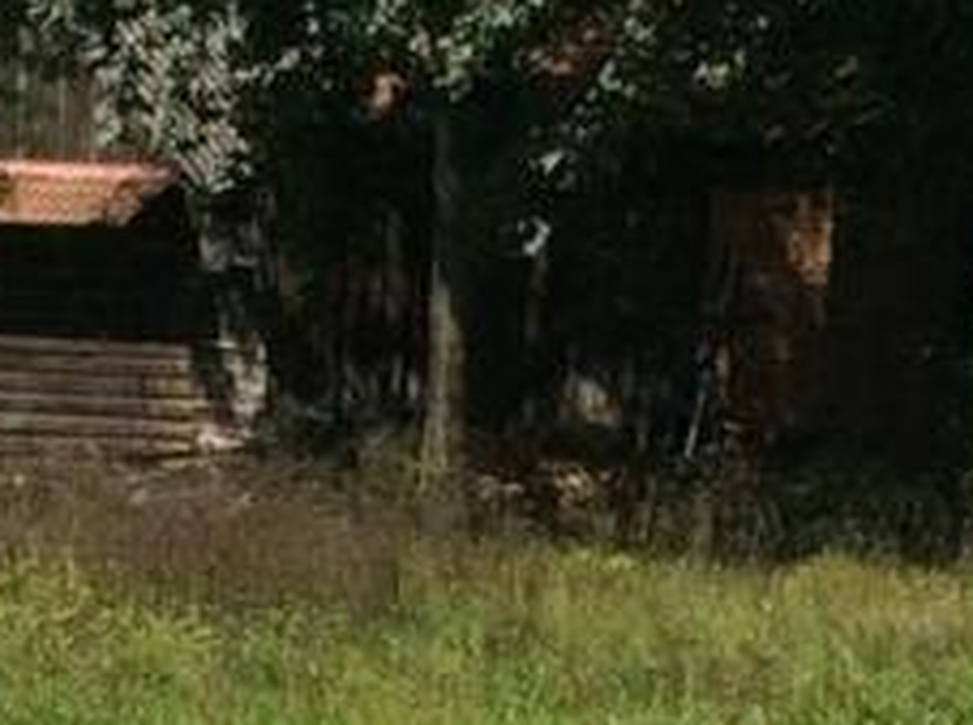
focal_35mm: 189
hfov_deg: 10.5
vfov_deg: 7.3
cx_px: 403
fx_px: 5298
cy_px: 1718
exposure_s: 1/1144
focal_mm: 3.3
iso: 32
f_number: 2.4
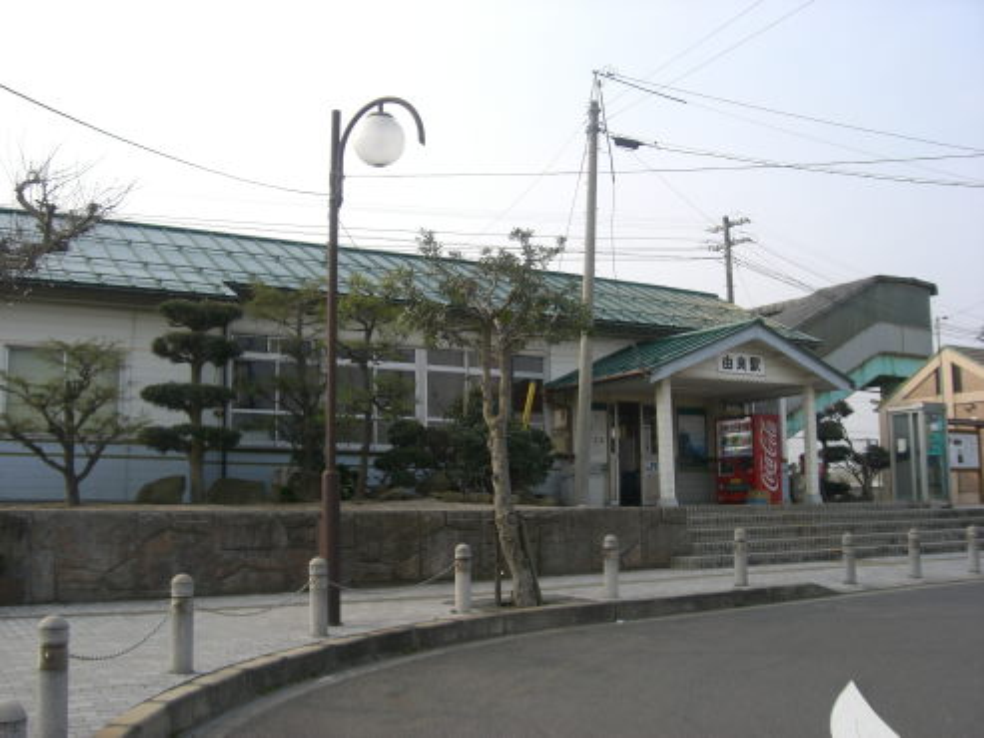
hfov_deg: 49.0
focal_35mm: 38
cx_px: 492
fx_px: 1080
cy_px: 369
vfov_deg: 37.7
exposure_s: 1/200
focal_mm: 6.2
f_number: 4.3
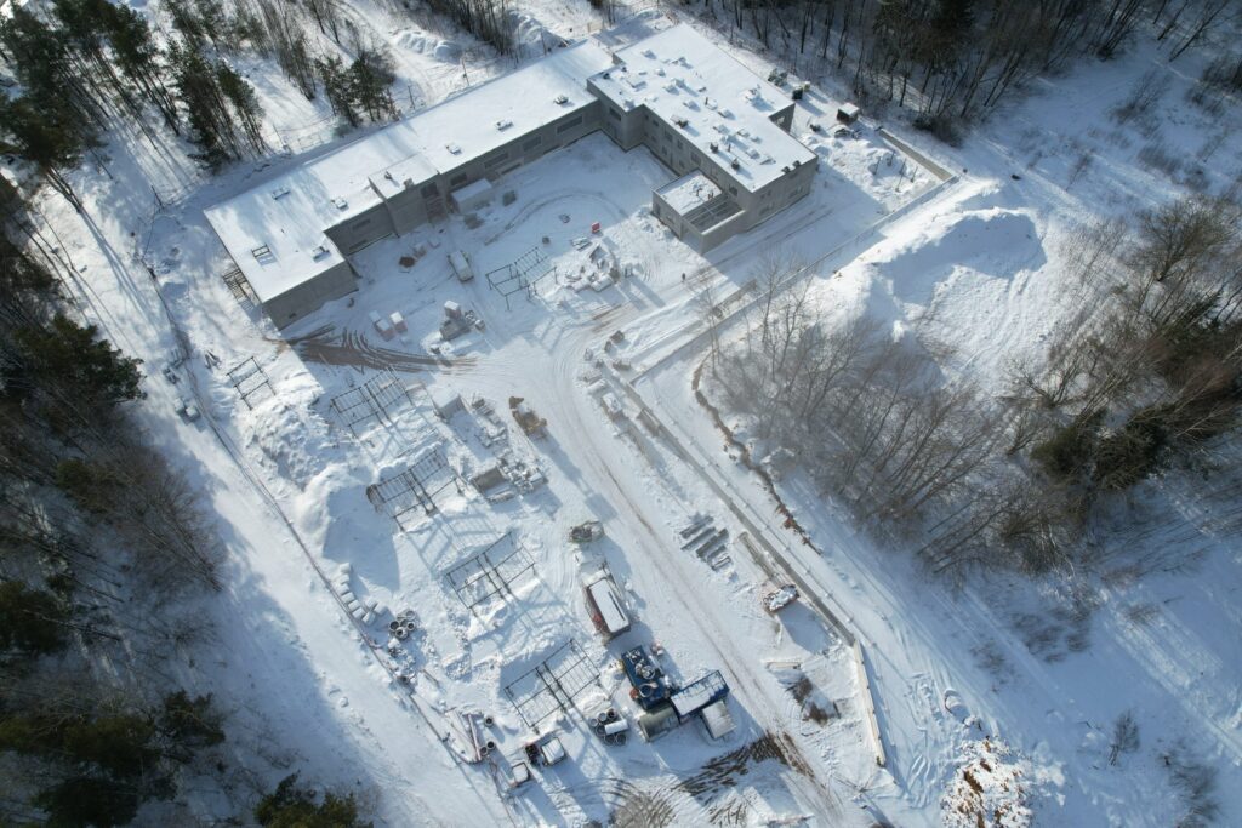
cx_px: 621
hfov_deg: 78.6
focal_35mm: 22
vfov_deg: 57.2
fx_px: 759
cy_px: 414
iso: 110
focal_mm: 8.38
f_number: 2.8
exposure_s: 1/2000
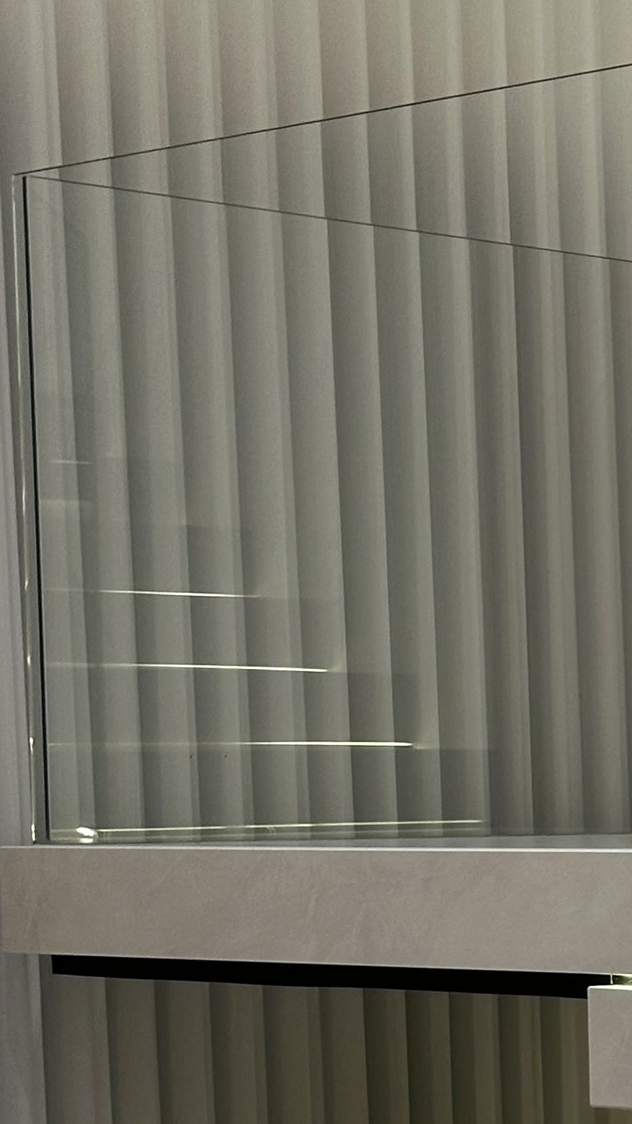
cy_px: 989
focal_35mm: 125
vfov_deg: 16.9
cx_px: 996
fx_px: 3724
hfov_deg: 9.4
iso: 80
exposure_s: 1/50
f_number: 1.78
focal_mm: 6.86
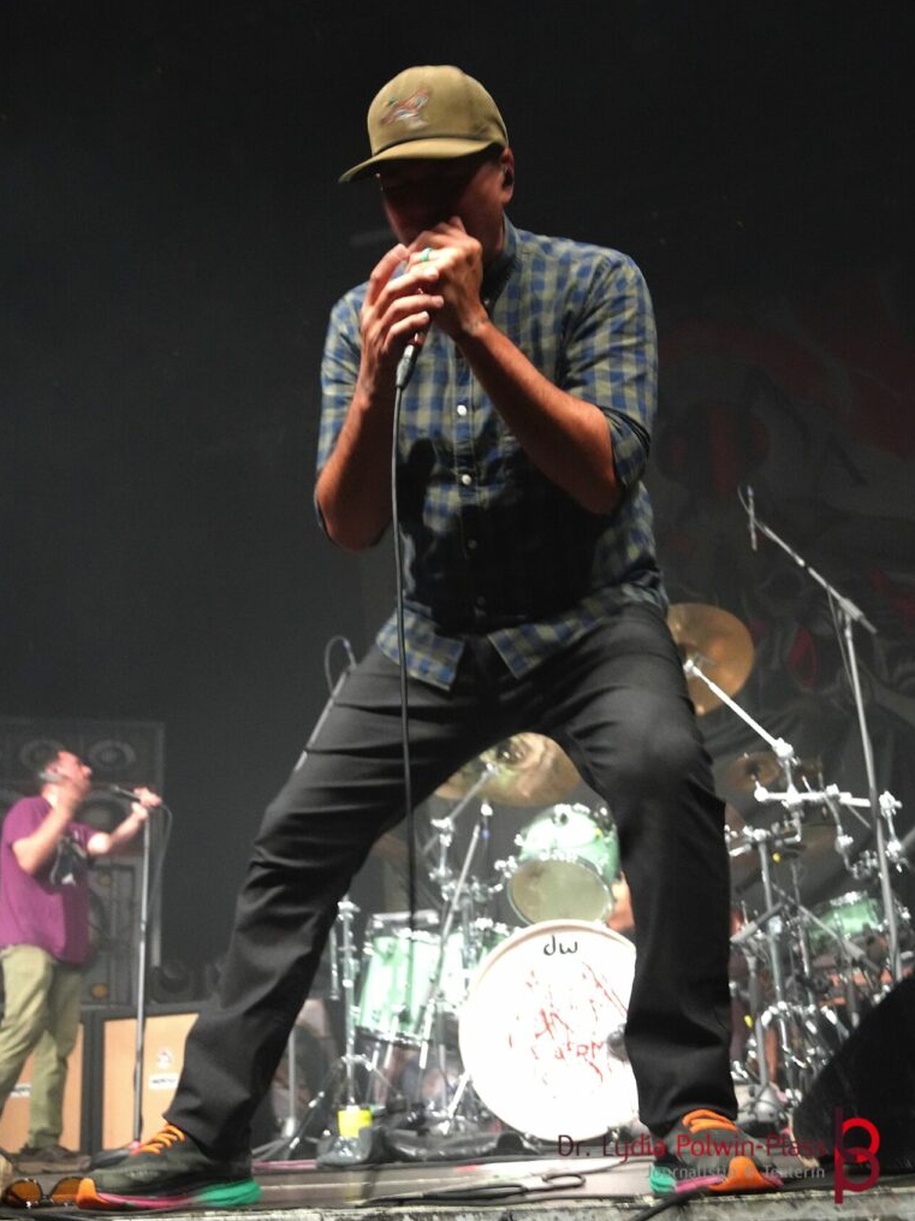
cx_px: 457
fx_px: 1269
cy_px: 656
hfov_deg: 39.6
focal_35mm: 36
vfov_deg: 51.3
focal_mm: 22
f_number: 3.5
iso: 6400
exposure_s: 1/13
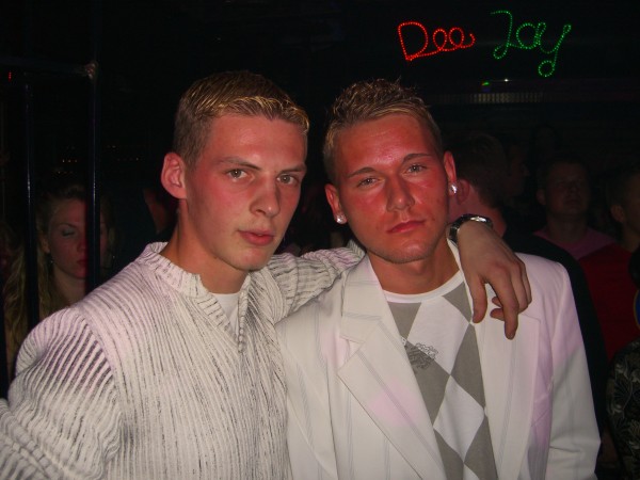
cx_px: 320
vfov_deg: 37.7
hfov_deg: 49.0
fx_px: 703
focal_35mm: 38
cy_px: 240
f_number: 2.8
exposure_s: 1/60
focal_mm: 7.9
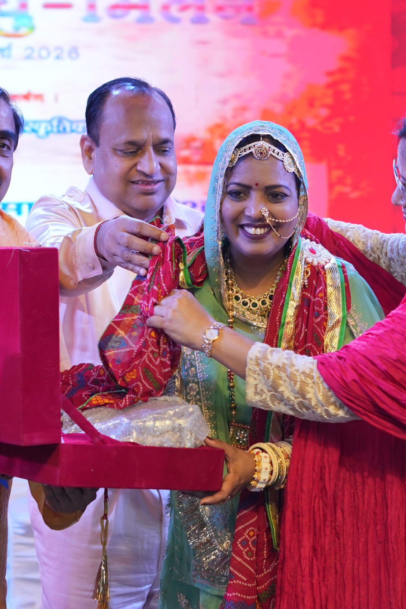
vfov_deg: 18.1
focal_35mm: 113
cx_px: 198
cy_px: 304
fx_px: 1911
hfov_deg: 12.1
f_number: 3.2
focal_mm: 50
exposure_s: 1/200
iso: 500
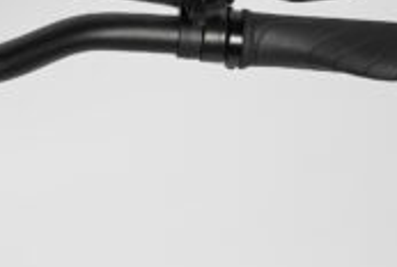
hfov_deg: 11.2
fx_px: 1988
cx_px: -101
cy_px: 7
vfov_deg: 7.6
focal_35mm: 180
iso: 1000
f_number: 7.1
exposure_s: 1/125
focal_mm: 35
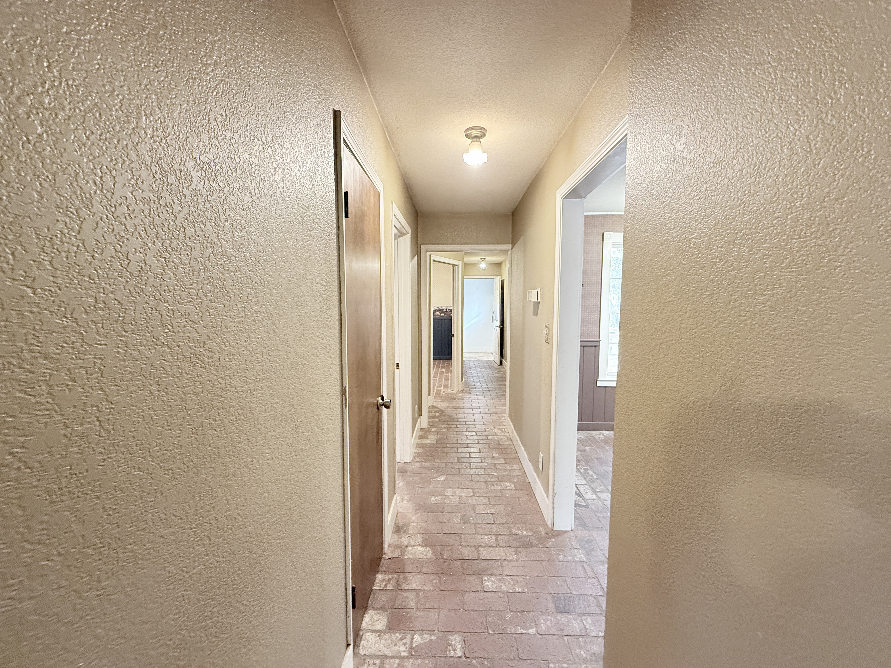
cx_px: 446
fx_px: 360
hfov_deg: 102.1
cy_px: 334
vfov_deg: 85.7
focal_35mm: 14
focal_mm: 2.22
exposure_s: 1/60
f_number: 2.2
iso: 640
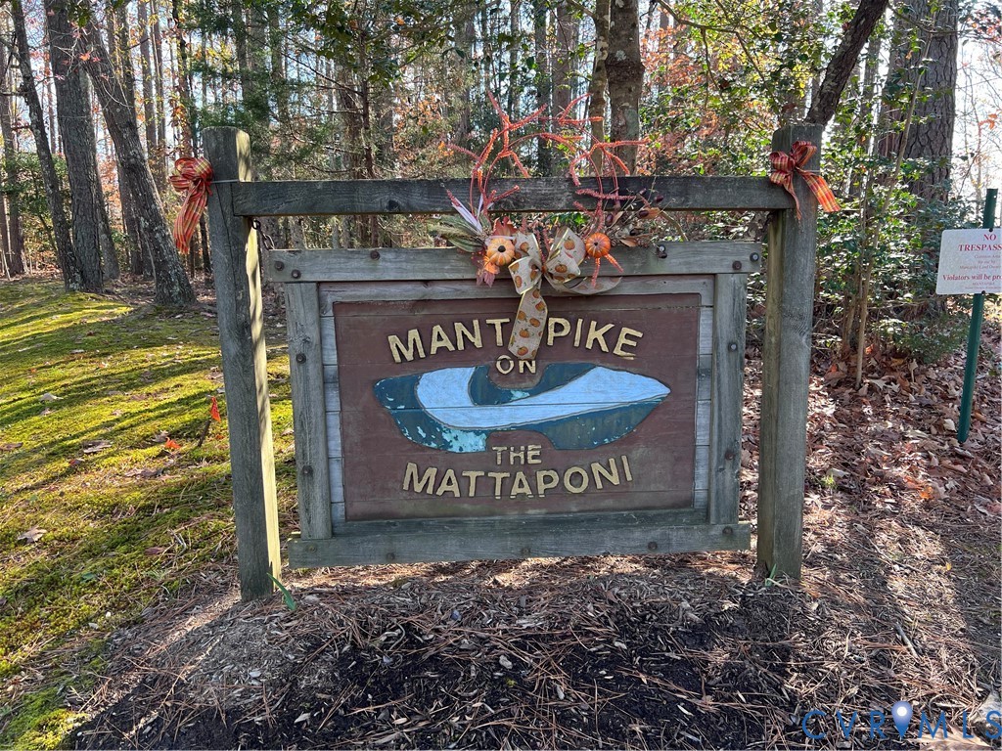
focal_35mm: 26
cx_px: 501
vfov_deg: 53.1
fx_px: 753
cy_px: 376
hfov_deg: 67.3
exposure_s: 1/232
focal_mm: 5.7
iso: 50
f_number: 1.5
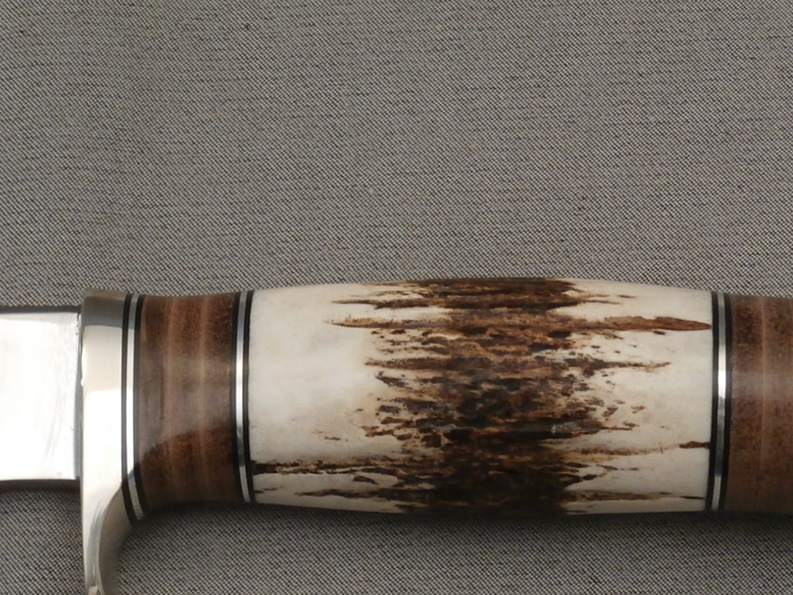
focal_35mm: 94
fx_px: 2154
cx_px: 414
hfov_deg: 20.9
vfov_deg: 15.7
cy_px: 404
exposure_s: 1/15
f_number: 4.3
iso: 400
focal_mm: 11.86
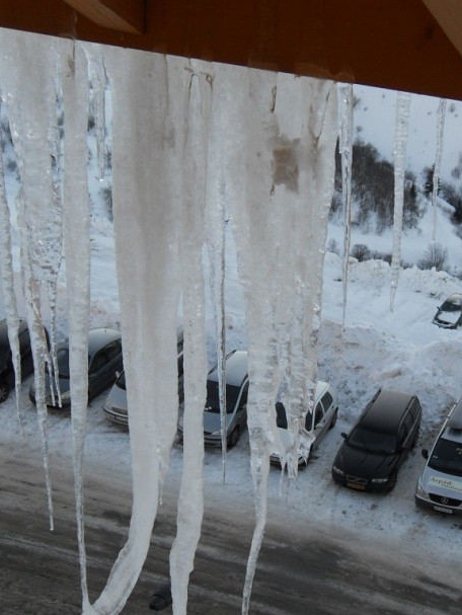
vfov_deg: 32.6
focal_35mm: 59
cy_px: 343
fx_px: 1049
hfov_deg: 24.7
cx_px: 317
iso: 80
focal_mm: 6.3
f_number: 3.5
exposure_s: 1/250
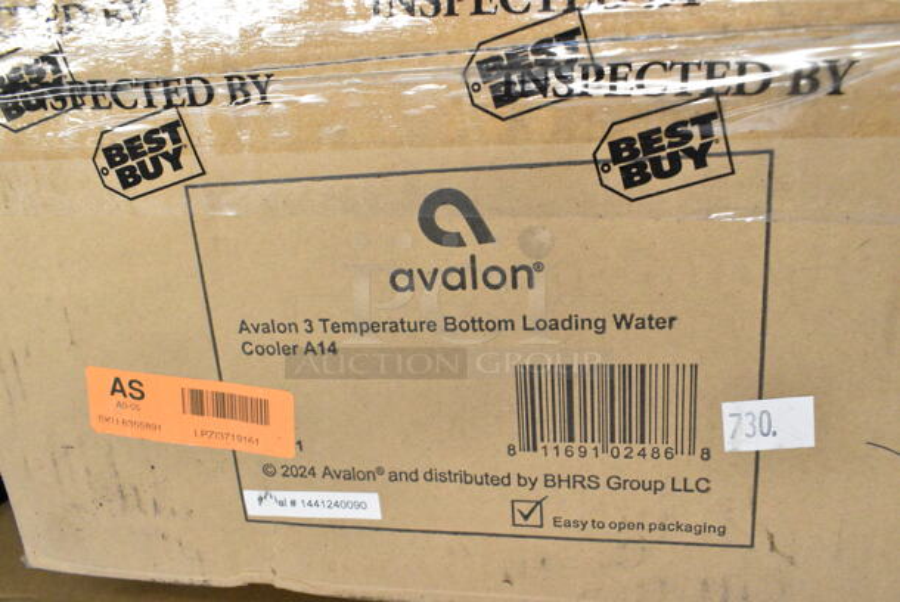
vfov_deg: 48.0
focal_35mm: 27
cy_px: 301
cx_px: 450
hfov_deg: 67.3
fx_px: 676
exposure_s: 1/200
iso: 6400
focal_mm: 18
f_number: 7.1
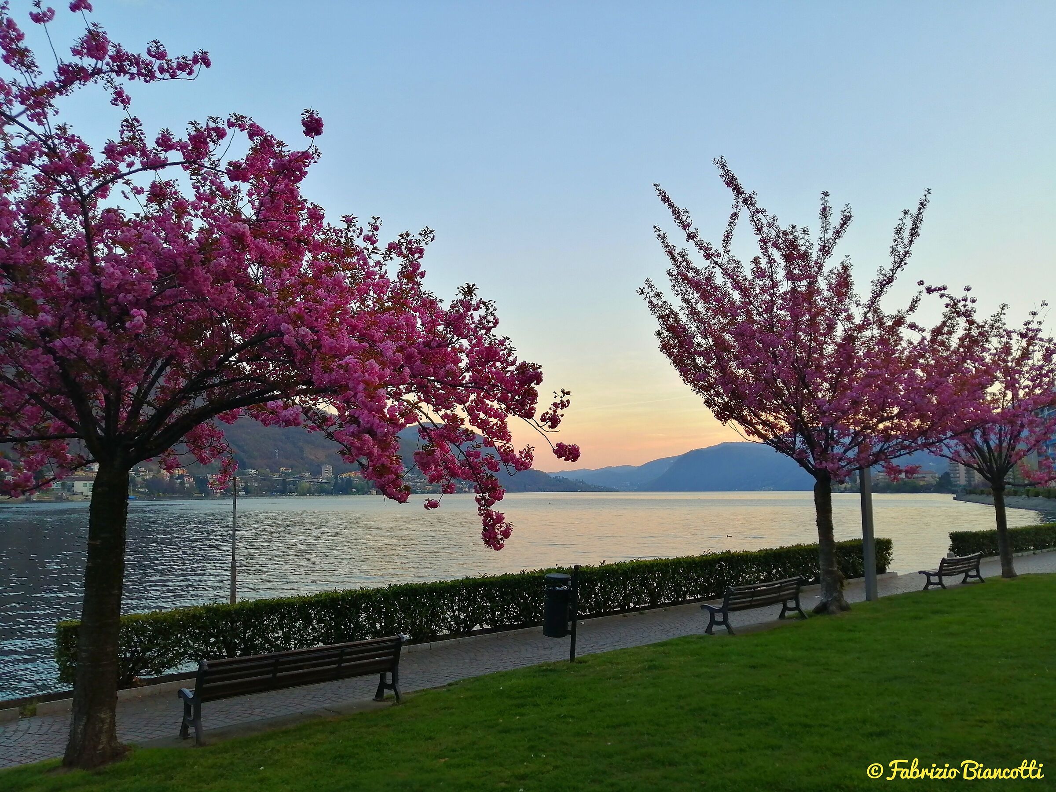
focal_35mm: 27
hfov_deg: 65.3
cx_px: 528
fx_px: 824
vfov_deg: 51.4
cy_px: 396
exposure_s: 1/100
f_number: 1.8
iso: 64
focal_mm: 3.88
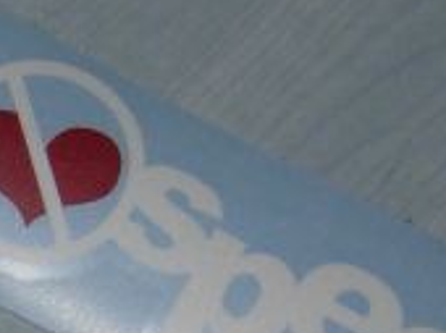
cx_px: -260
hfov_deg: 8.9
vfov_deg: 6.7
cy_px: 558
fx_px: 2792
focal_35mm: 217
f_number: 3.8
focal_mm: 7.5
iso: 50
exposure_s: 1/45.2
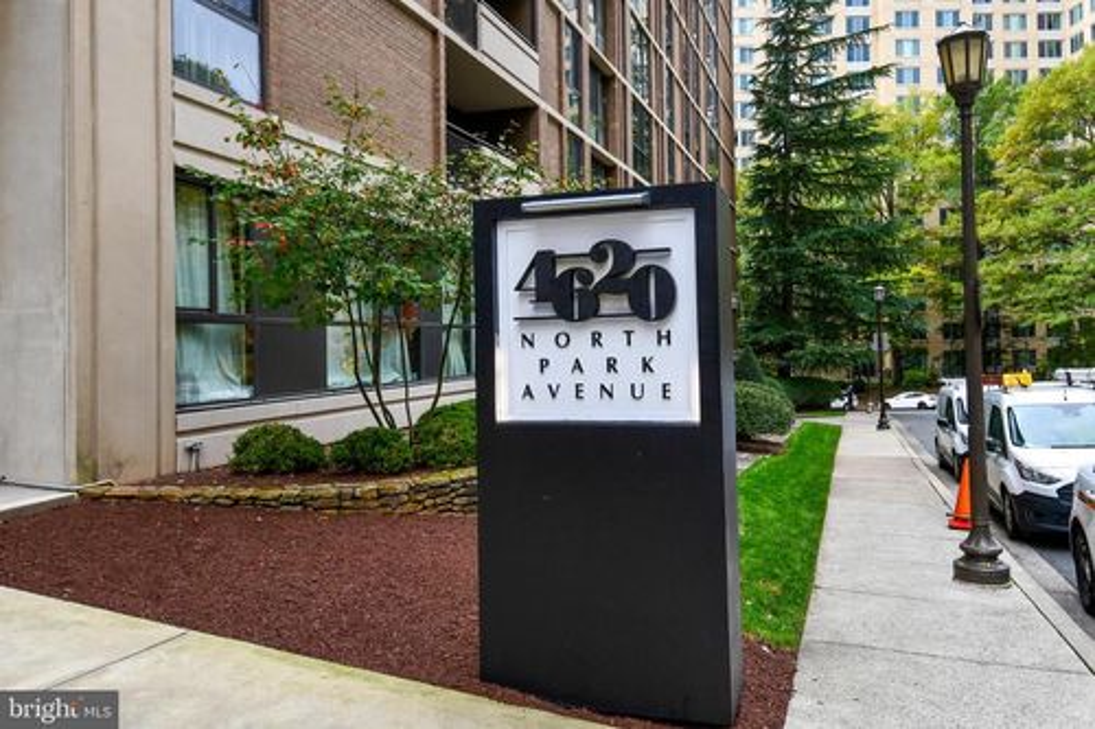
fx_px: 639
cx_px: 548
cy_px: 364
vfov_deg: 59.5
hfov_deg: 81.2
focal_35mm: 21
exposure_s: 1/250
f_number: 6.3
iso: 200
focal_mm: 14
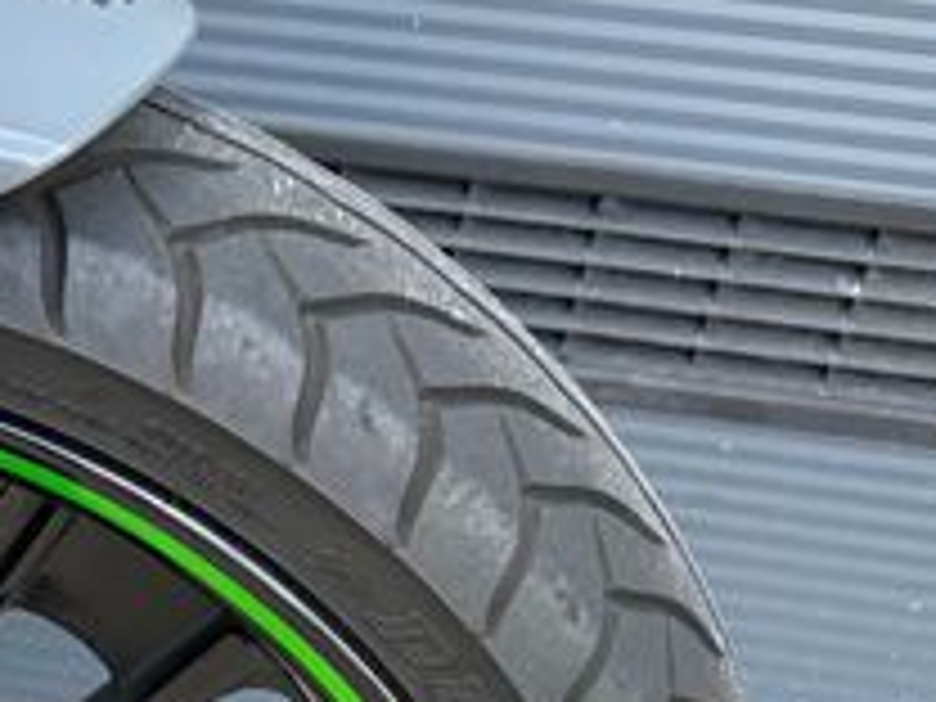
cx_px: -297
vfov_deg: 19.1
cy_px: 760
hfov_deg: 23.2
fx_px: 2001
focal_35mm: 74
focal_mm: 6.86
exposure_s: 1/345
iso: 80
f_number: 1.78
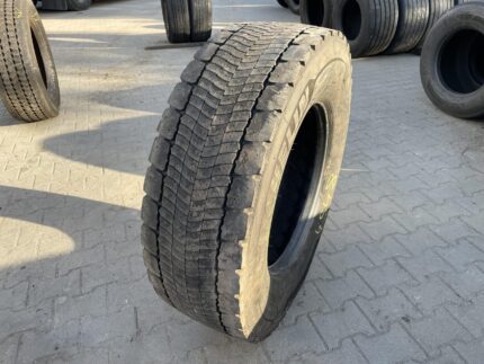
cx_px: 242
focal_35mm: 26
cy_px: 182
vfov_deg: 53.1
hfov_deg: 67.3
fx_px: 364
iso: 32
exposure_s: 1/428
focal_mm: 4.2
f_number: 1.6
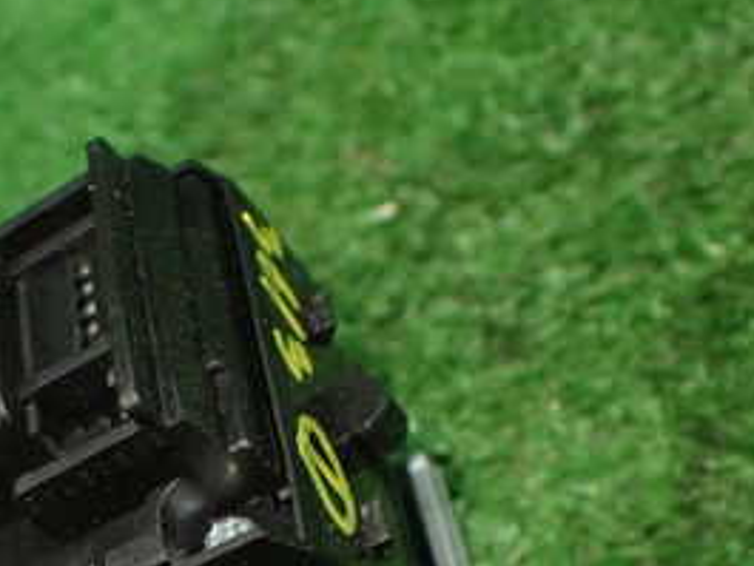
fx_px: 1482
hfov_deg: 28.2
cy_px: 503
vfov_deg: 21.2
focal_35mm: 68
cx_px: 213
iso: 640
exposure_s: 1/125
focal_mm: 5.4
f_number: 2.3
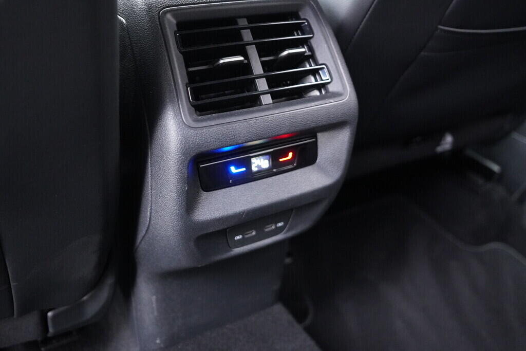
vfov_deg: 36.9
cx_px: 263
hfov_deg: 53.1
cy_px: 176
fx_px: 526
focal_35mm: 36
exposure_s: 1/40
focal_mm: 24
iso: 4000
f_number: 2.8
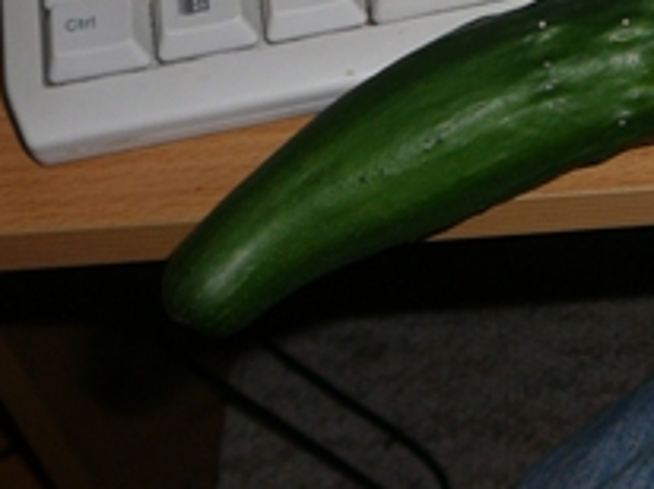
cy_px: 38
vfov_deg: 13.4
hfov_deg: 16.9
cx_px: 867
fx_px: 2057
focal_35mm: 109
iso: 80
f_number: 2.8
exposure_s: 1/30
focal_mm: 5.2
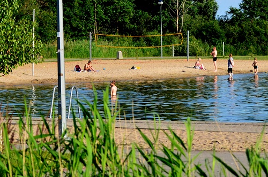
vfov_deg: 6.5
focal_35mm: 210
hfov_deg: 9.8
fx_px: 1560
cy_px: 11
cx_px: 163
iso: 1250
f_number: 4.5
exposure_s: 1/8000
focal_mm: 70
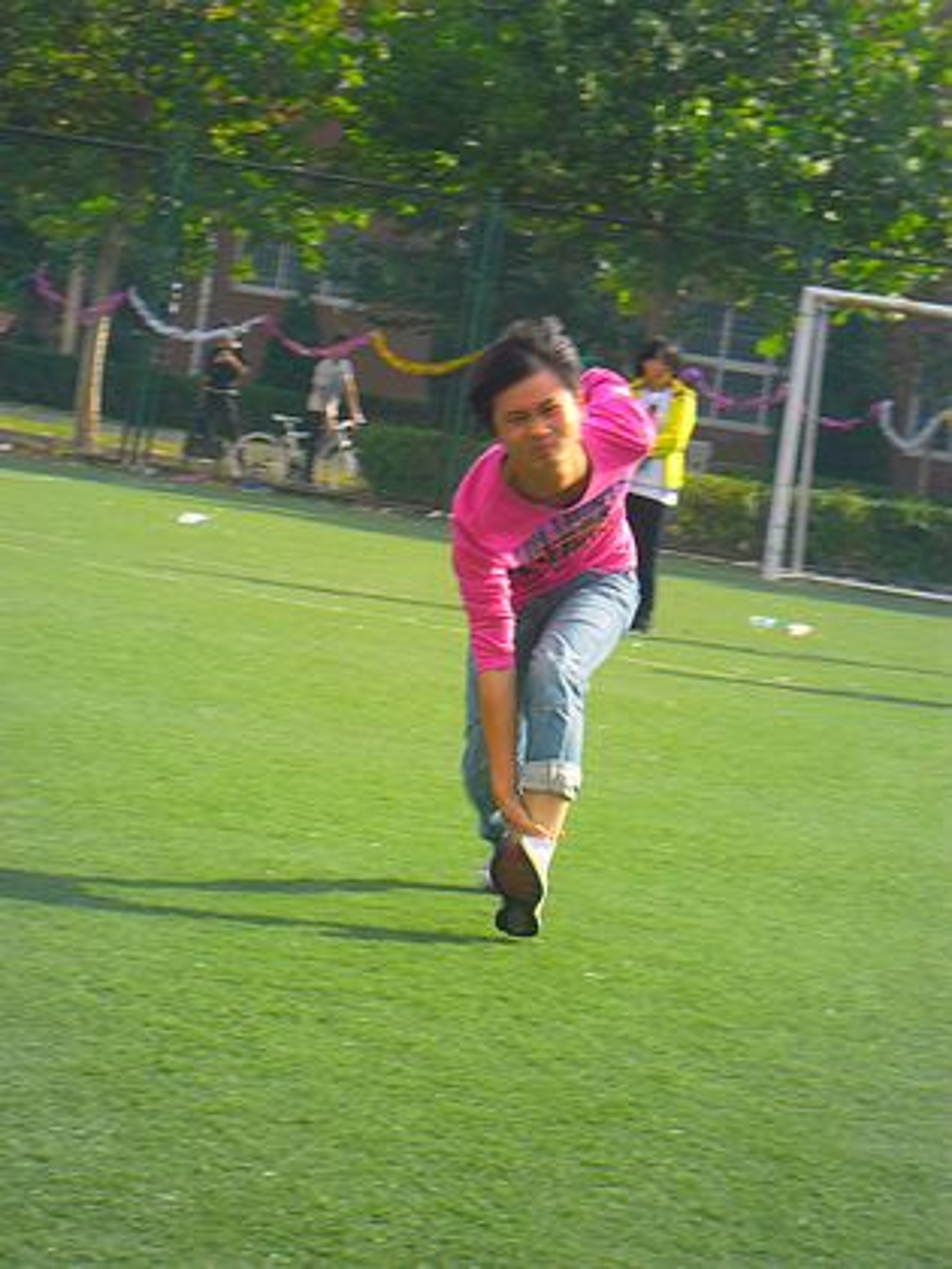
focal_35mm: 135
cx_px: 476
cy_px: 634
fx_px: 4950
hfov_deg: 11.0
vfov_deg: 14.6
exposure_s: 1/117
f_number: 5.9
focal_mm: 24.5
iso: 80
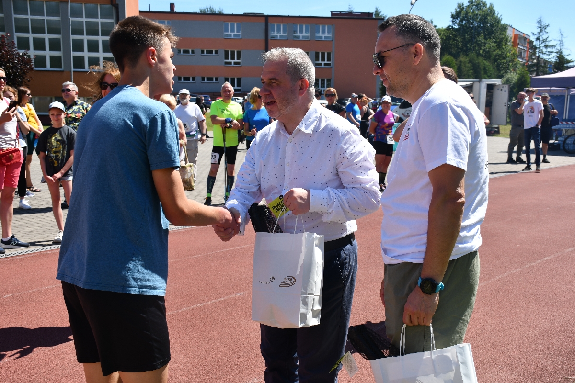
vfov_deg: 33.4
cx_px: 288
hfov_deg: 48.5
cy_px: 192
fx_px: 639
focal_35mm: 40
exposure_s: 1/320
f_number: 6.3
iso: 100
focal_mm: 27
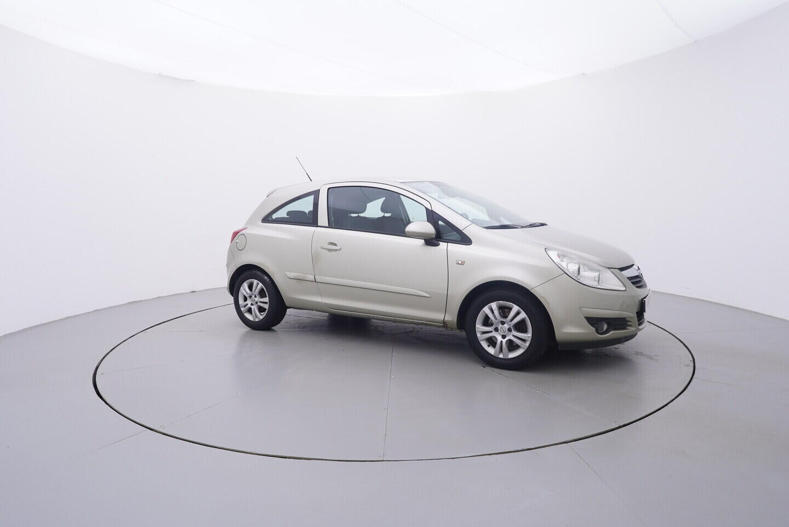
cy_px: 264
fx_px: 493
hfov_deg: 77.3
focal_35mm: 22
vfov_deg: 56.2
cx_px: 394
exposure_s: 1/80
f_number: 5
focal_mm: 15
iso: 200
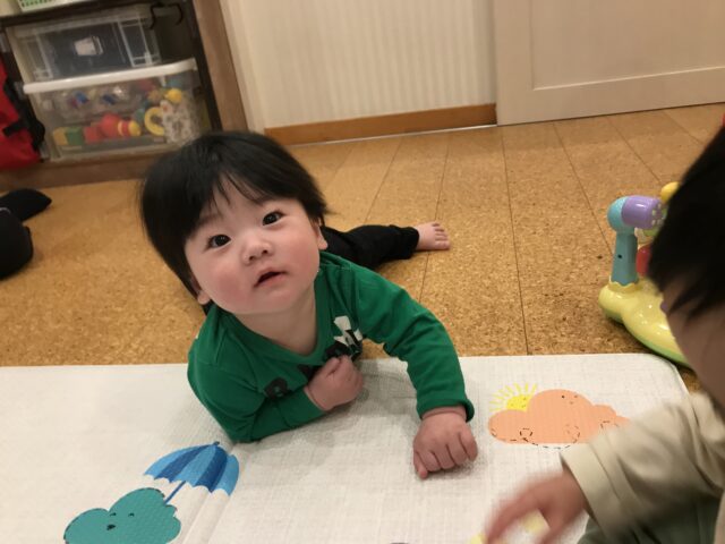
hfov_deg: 63.4
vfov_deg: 49.7
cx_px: 362
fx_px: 586
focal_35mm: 28
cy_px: 272
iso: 40
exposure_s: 1/33
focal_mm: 3.99
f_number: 1.8
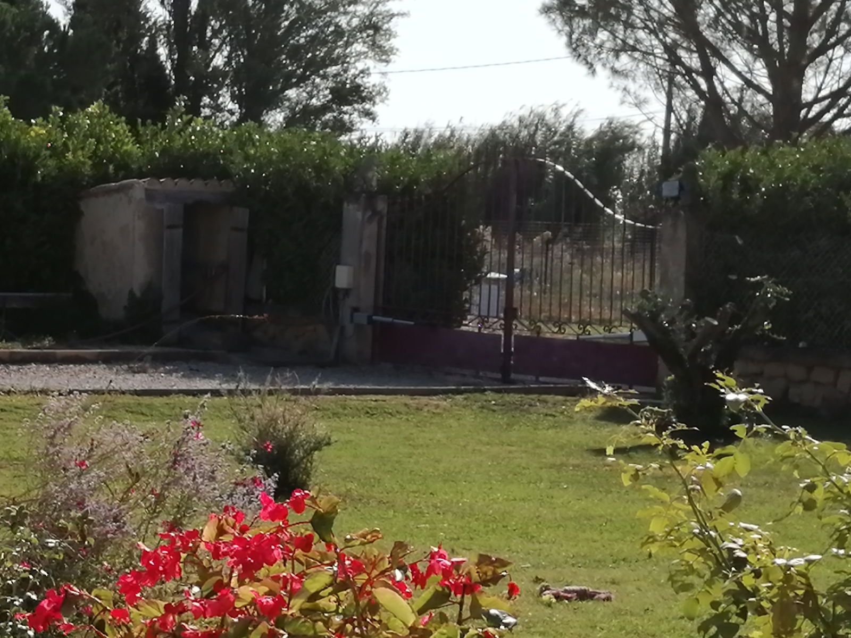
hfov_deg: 18.9
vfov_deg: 14.2
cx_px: 426
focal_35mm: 104
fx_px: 2557
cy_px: 319
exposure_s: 1/1582
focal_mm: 3.62
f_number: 1.8
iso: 50
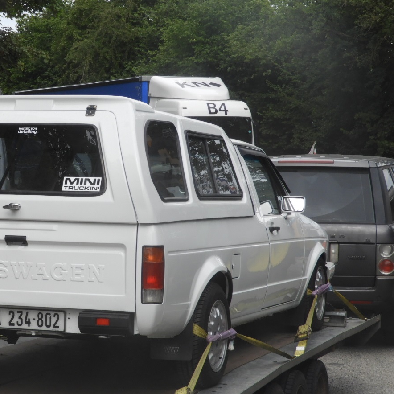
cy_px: 195
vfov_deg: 15.6
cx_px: 68
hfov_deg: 15.4
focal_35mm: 112
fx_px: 1442
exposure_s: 1/500
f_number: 4.5
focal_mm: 12.5
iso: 100
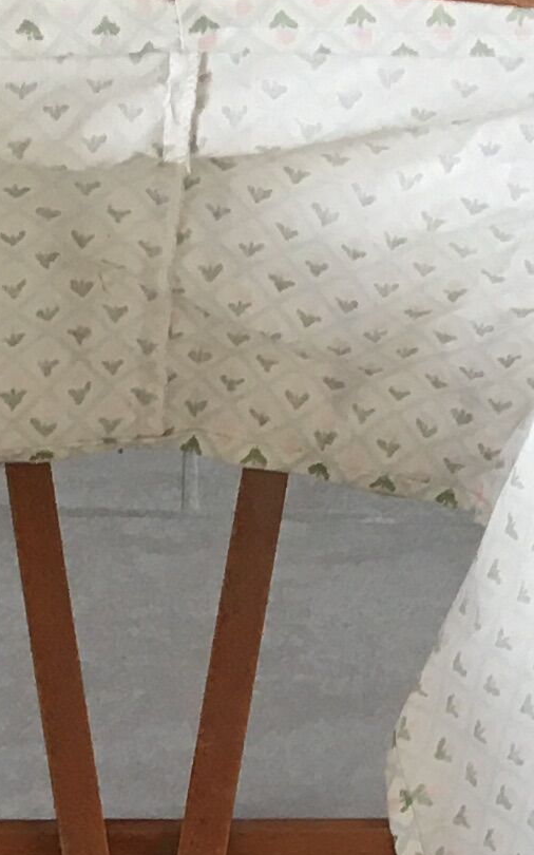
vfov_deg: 12.5
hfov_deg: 8.6
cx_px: 222
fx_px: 3564
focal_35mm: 153
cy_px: 1509
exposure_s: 1/33
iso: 40
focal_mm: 4.15
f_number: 2.2
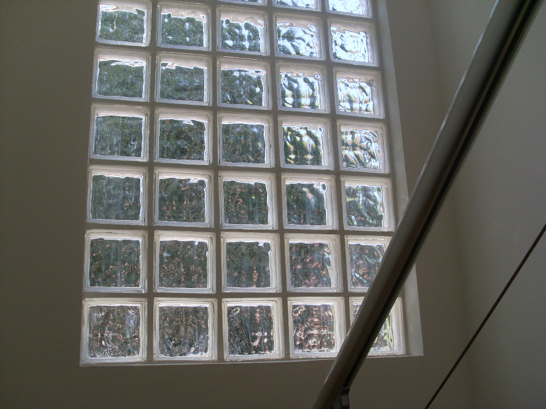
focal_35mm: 38
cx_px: 273
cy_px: 204
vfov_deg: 37.7
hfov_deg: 49.0
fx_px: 599
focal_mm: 6.3
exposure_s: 1/250
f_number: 3
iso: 80
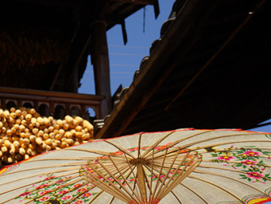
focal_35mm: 66
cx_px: 91
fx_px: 517
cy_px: 94
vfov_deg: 22.3
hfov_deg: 29.2
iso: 200
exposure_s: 1/2000
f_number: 4
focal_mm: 24
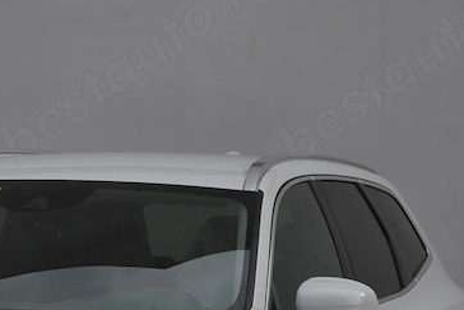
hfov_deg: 9.0
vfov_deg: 6.0
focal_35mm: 226
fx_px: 2919
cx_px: 26
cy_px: 358
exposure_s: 1/200
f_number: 6.3
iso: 100
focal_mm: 55
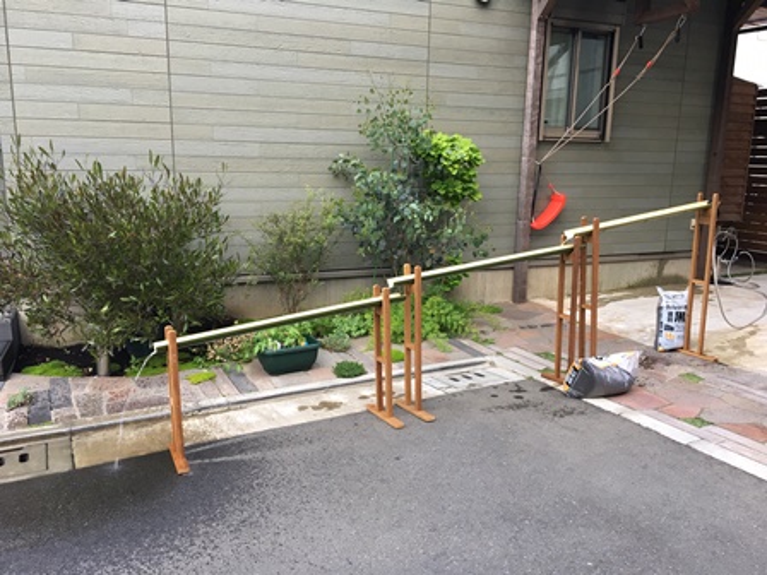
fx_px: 643
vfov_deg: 48.2
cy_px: 288
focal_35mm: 29
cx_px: 384
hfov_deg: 61.7
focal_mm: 4.15
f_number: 2.2
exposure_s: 1/30
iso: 64
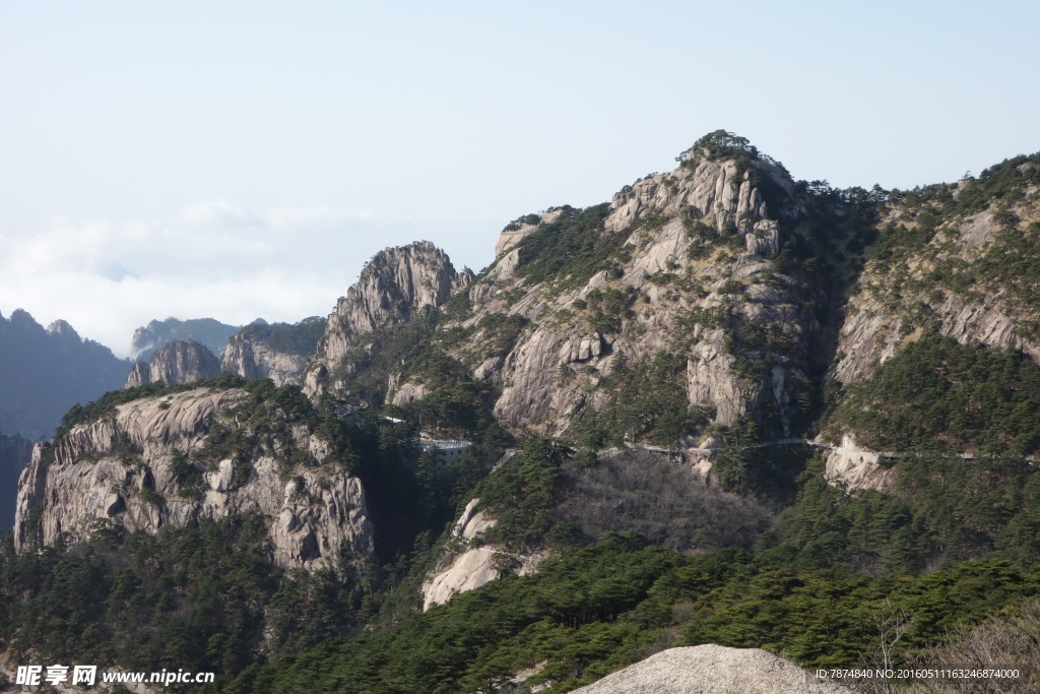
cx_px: 520
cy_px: 347
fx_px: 1820
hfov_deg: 31.9
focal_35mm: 63
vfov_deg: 21.6
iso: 800
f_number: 8
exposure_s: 1/1250
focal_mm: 23.27
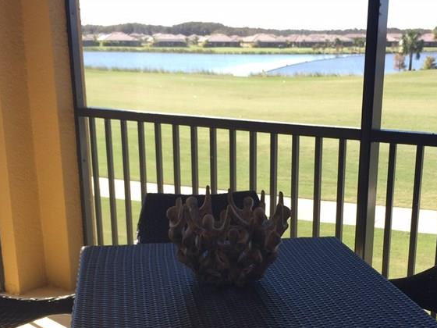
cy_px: 269
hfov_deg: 36.1
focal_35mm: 53
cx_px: 249
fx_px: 669
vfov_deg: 26.9
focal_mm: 4.15
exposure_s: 1/253
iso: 32
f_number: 2.2
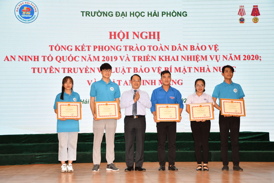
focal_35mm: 60
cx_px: 137
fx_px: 457
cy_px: 92
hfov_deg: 33.4
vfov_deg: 22.6
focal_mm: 40
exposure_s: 1/200
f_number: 5
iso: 1250
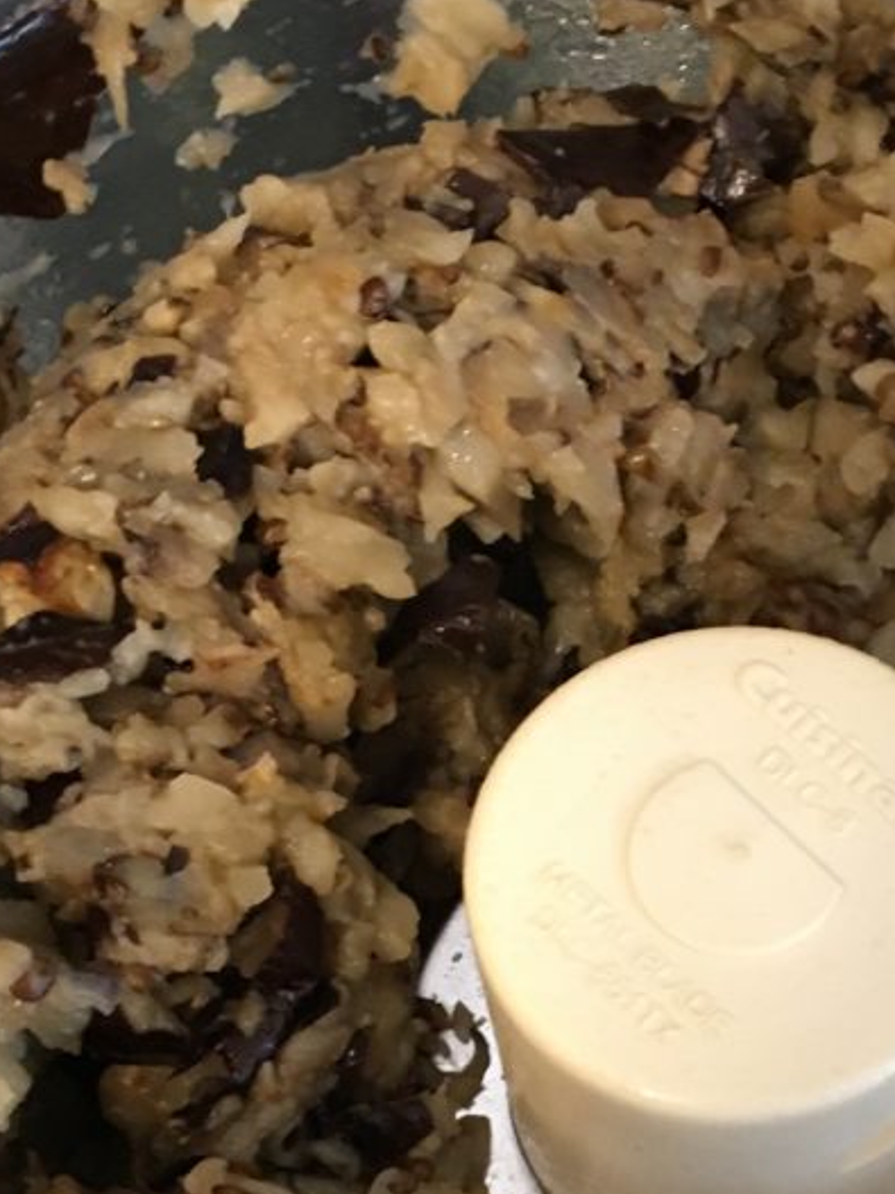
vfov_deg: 27.6
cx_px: 675
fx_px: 2380
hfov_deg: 21.1
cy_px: 962
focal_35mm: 69
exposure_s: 1/24
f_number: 2.2
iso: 200
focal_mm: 4.15
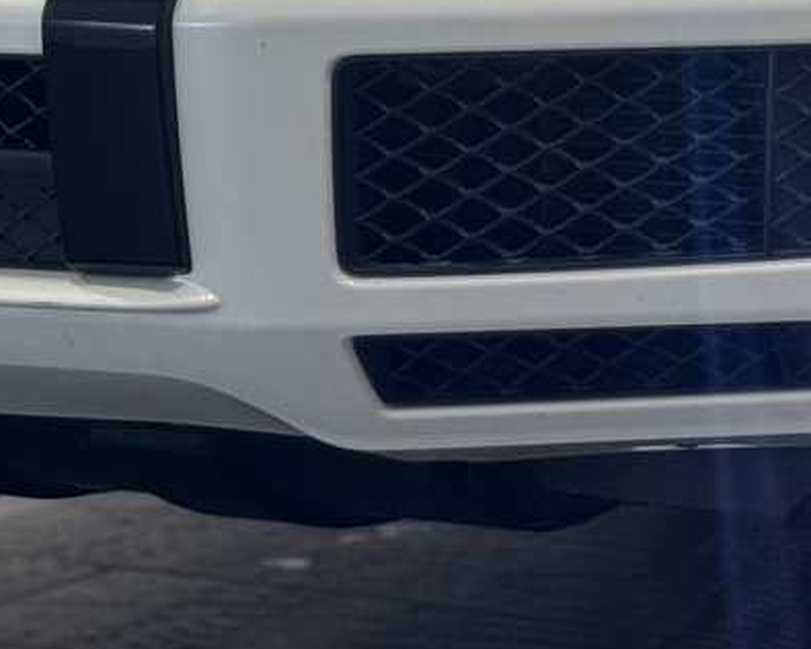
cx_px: 90
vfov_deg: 8.8
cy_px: -281
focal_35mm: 171
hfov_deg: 11.2
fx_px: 4104
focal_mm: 6.76
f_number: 1.78
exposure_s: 1/157
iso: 50
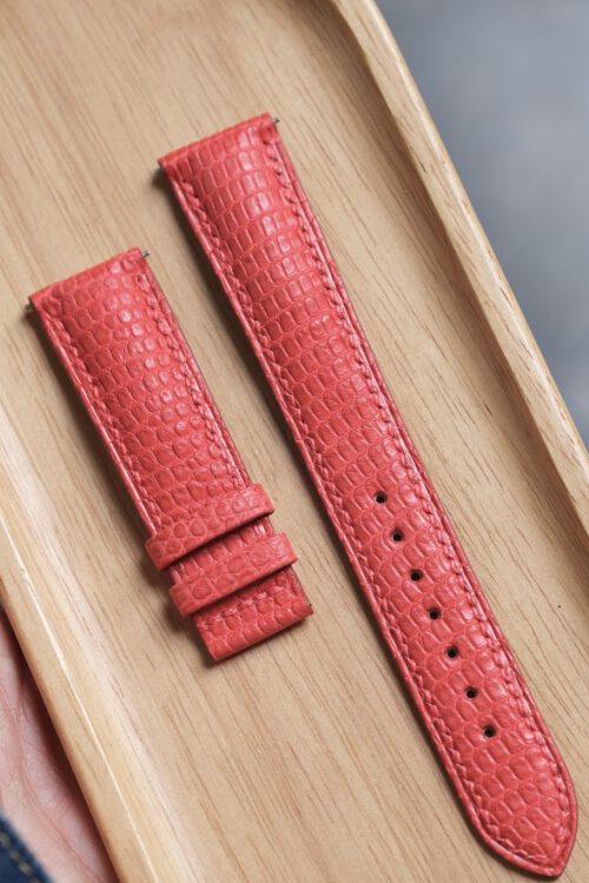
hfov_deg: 11.7
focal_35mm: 117
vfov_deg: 17.5
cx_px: 289
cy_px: 536
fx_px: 2871
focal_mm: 60
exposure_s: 1/80
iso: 160
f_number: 4.5
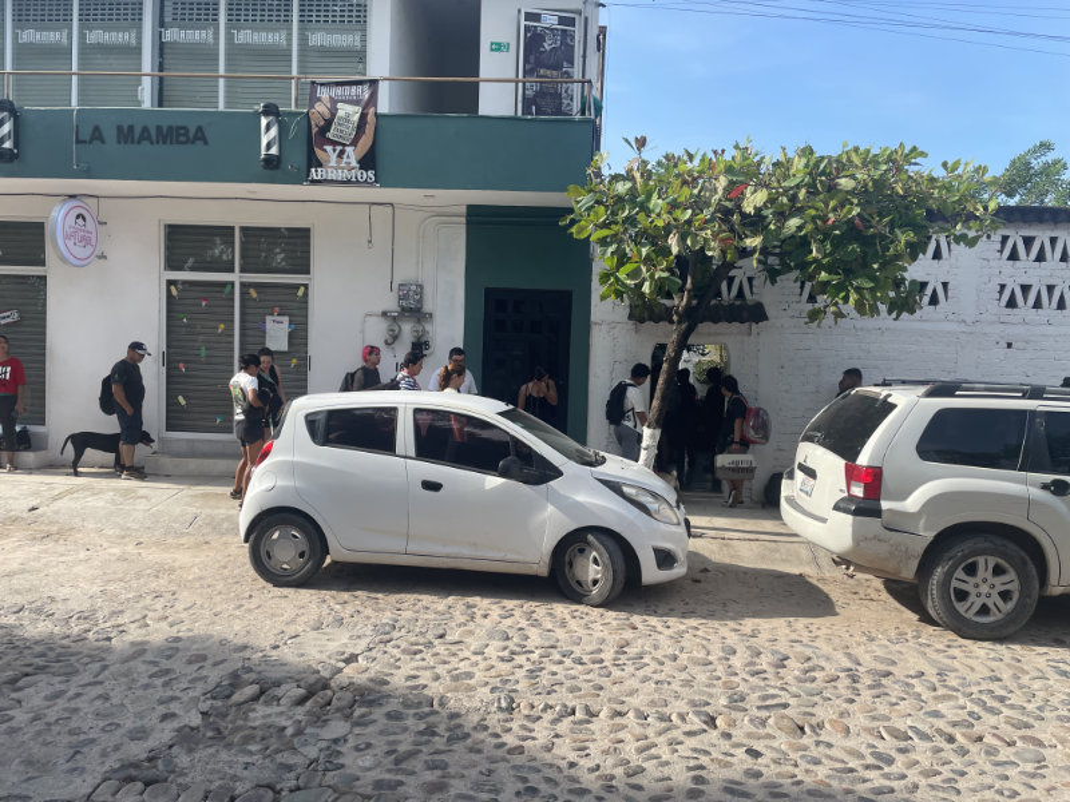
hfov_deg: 67.3
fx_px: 804
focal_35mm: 26
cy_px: 401
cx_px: 535
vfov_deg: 53.1
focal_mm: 4.2
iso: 32
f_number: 1.6
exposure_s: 1/1887
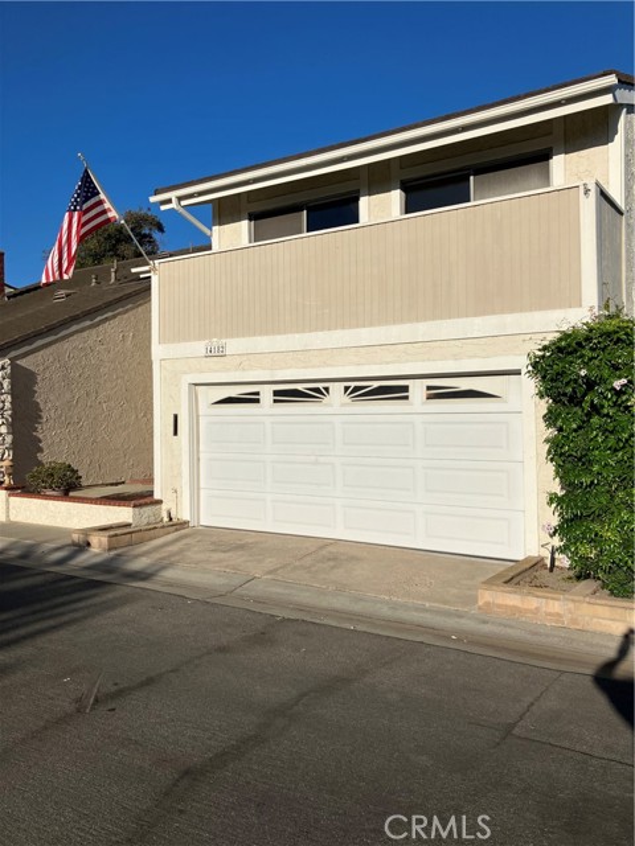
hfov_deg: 49.7
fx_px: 685
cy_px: 423
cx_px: 318
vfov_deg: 63.4
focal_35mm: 28
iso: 32
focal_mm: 3.99
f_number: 1.8
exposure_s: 1/6098
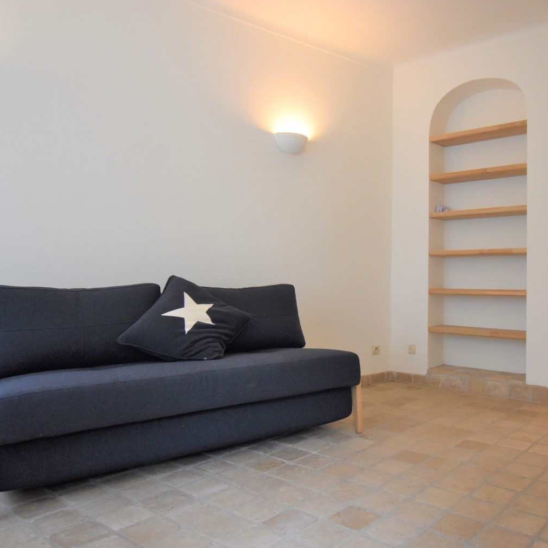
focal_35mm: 27
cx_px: 373
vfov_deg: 59.1
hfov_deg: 57.5
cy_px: 273
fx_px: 484
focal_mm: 14
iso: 2000
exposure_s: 1/125
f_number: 5
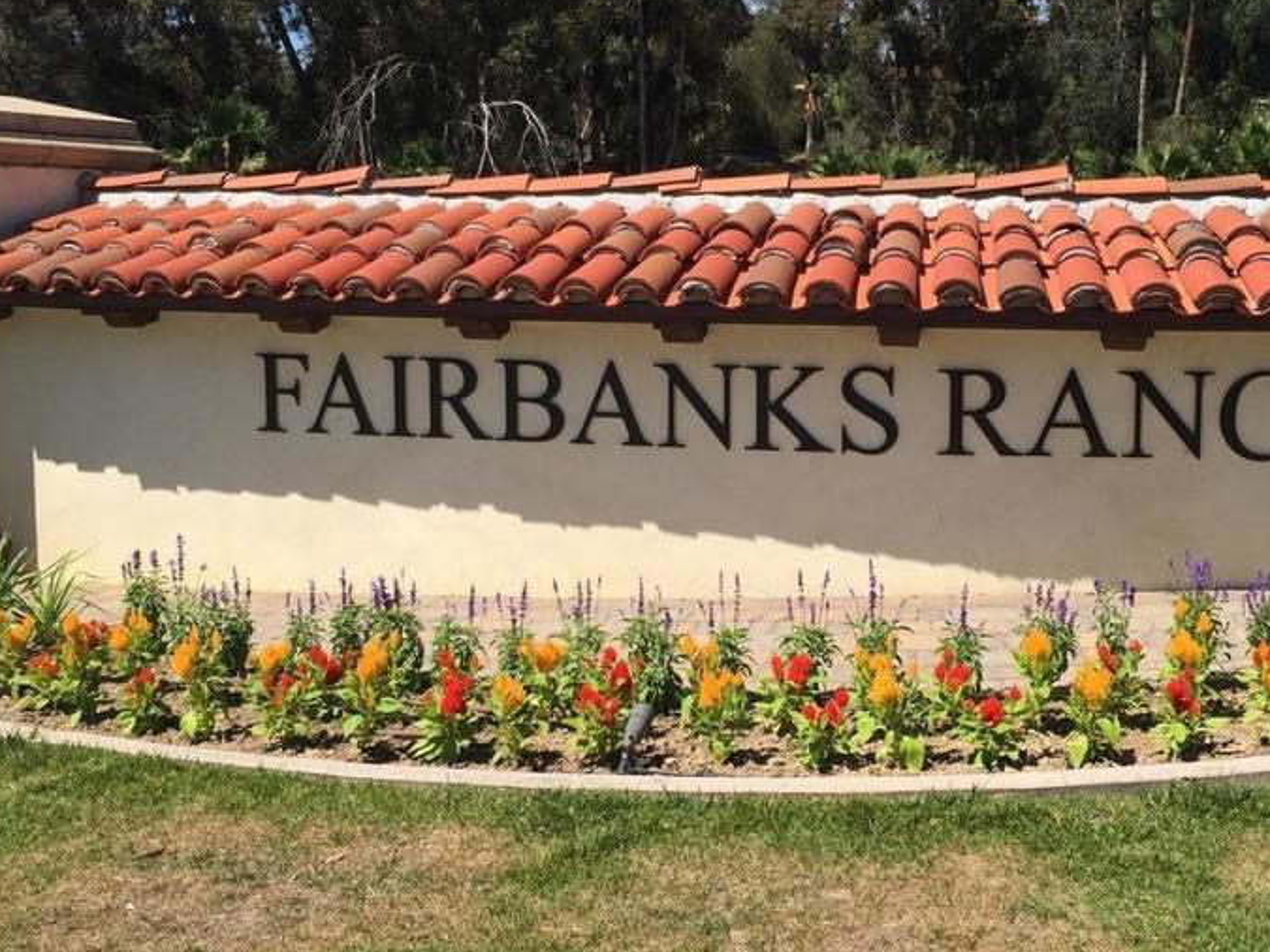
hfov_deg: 42.7
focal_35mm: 44
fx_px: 1614
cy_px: 382
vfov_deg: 32.8
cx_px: 764
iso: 32
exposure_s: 1/2083
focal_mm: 4.15
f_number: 2.2
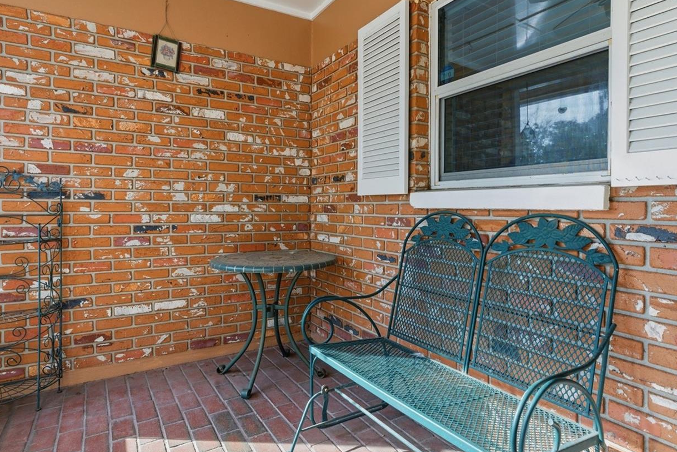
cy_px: 215
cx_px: 353
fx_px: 395
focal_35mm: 21
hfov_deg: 81.1
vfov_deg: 59.5
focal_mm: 16
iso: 400
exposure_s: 1/100
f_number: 9
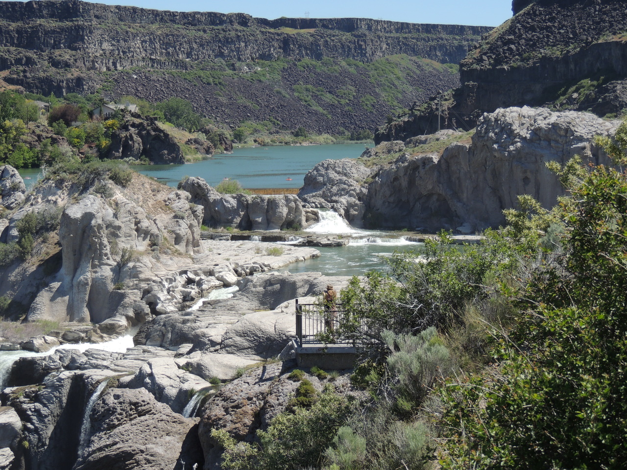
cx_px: 314
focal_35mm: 75
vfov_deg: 19.6
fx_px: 1358
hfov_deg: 26.0
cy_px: 235
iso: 100
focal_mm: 13.3
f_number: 3.9
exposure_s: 1/800
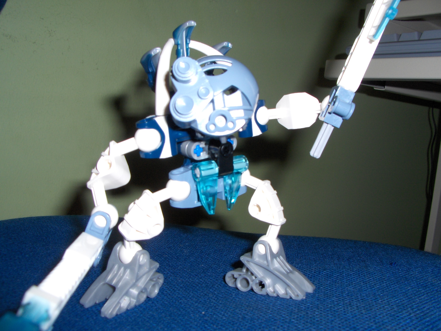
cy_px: 166
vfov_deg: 40.7
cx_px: 220
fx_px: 446
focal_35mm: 35
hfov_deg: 52.6
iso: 100
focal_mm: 5.8
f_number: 4.3
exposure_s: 1/60
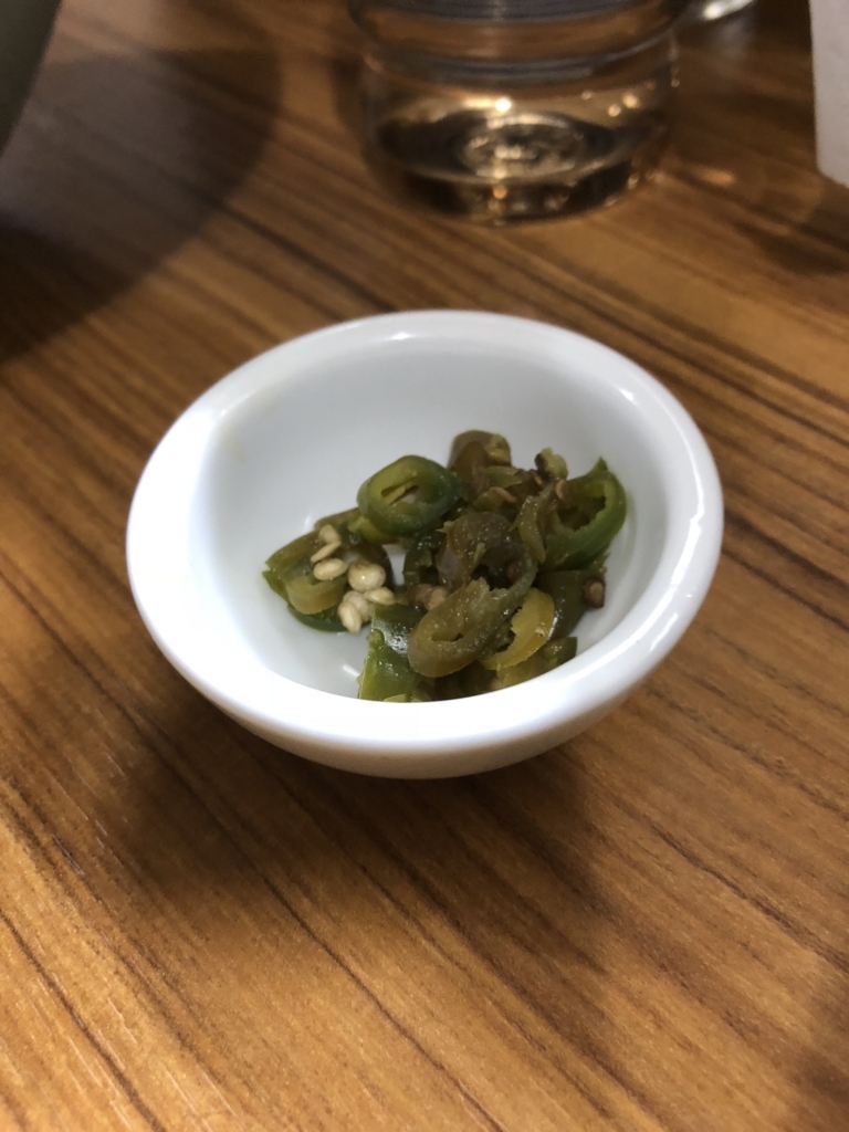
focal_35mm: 28
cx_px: 424
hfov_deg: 49.7
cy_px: 566
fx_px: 916
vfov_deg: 63.4
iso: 100
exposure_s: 1/11
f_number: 1.8
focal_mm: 4
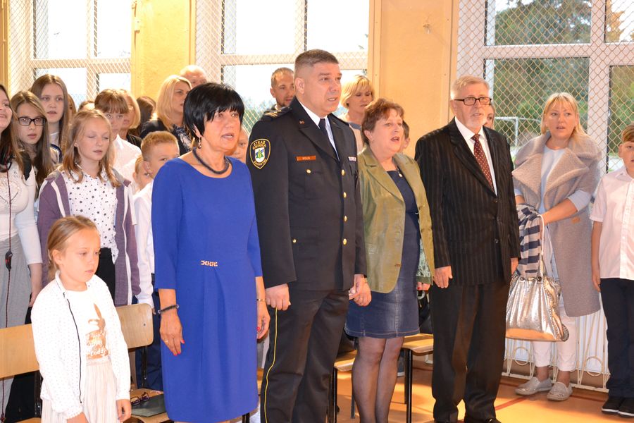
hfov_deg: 31.9
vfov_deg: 21.6
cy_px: 212
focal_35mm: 63
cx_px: 317
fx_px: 1109
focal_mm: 42
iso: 2500
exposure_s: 1/60
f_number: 4.8
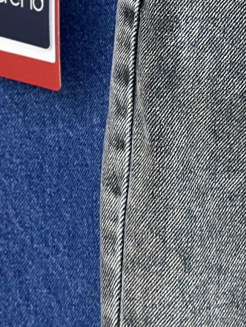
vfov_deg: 8.4
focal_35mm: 226
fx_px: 2141
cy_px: -278
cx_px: 77
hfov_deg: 6.6
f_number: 1.78
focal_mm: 6.86
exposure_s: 1/312
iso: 80
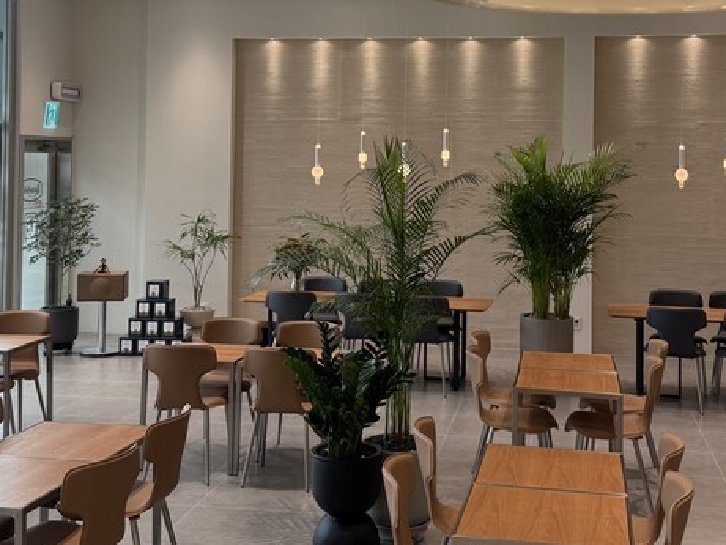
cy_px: 150
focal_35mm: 50
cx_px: 381
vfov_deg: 28.8
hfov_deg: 38.2
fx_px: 1049
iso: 100
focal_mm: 6.76
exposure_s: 1/416
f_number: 1.78
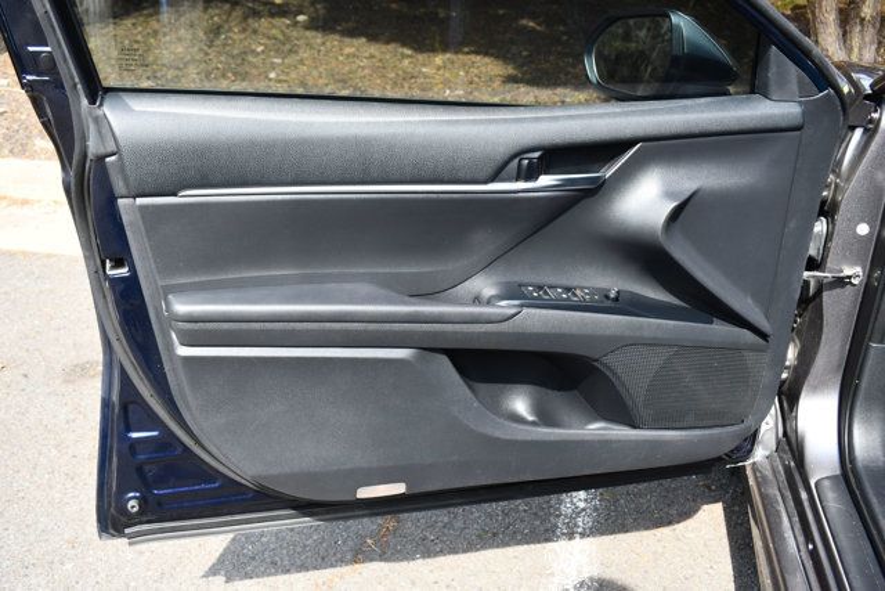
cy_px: 296
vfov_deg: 40.0
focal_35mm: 33
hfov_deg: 57.2
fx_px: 811
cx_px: 442
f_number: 5.6
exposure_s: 1/250
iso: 320
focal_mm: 22
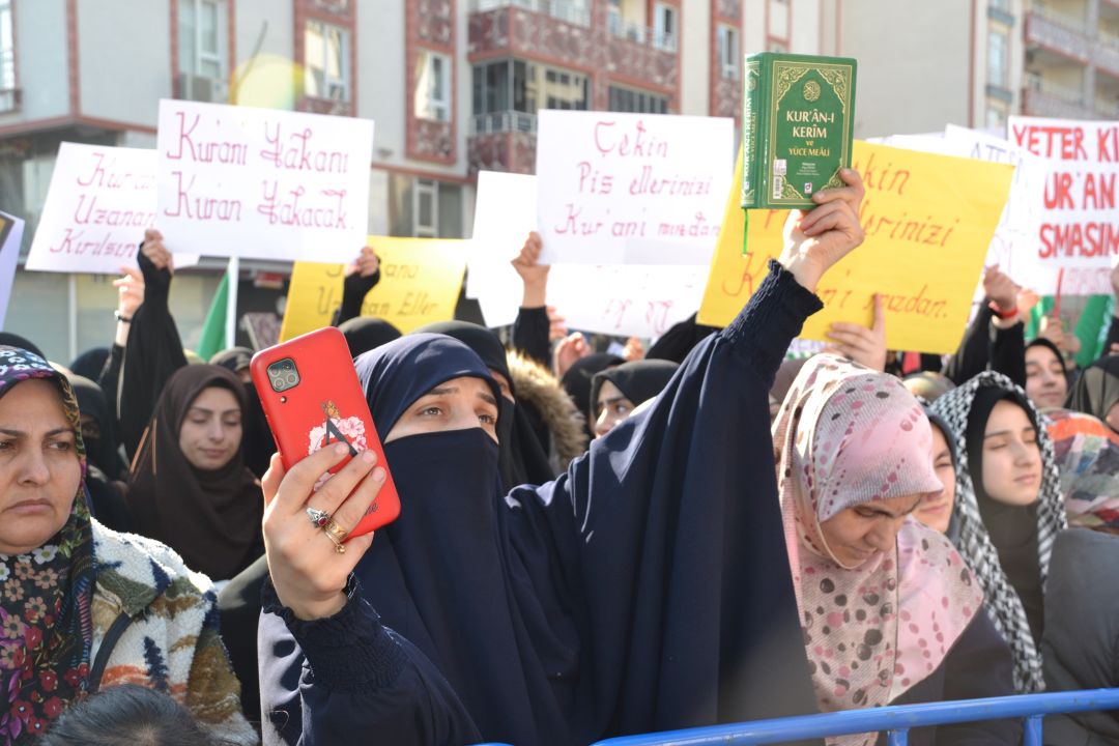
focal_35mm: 46
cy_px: 373
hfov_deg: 42.3
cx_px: 560
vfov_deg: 28.9
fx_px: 1445
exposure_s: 1/125
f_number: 4
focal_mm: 31
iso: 125
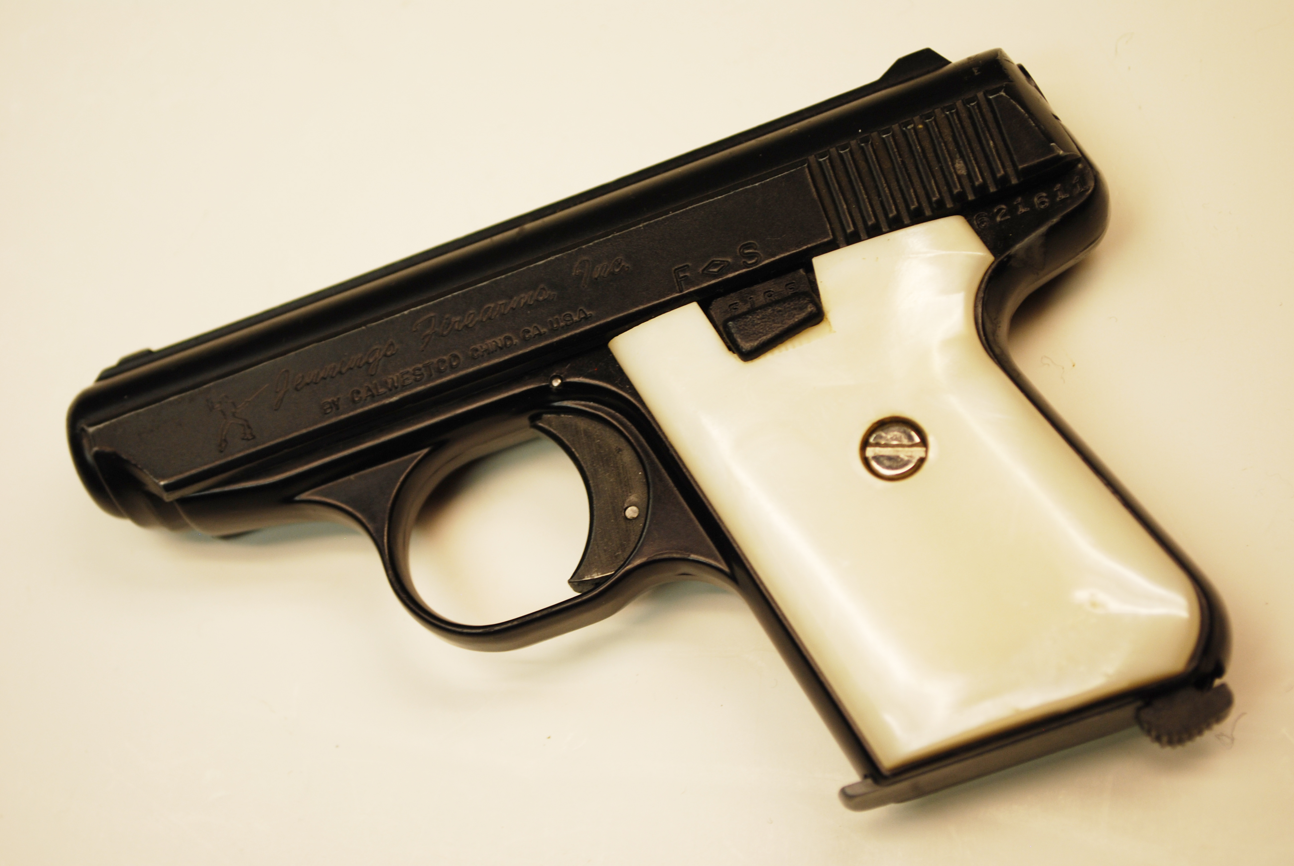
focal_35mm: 68
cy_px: 433
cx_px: 647
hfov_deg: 29.8
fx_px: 2429
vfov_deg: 20.2
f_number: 5.3
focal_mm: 45
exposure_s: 1/30
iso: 200
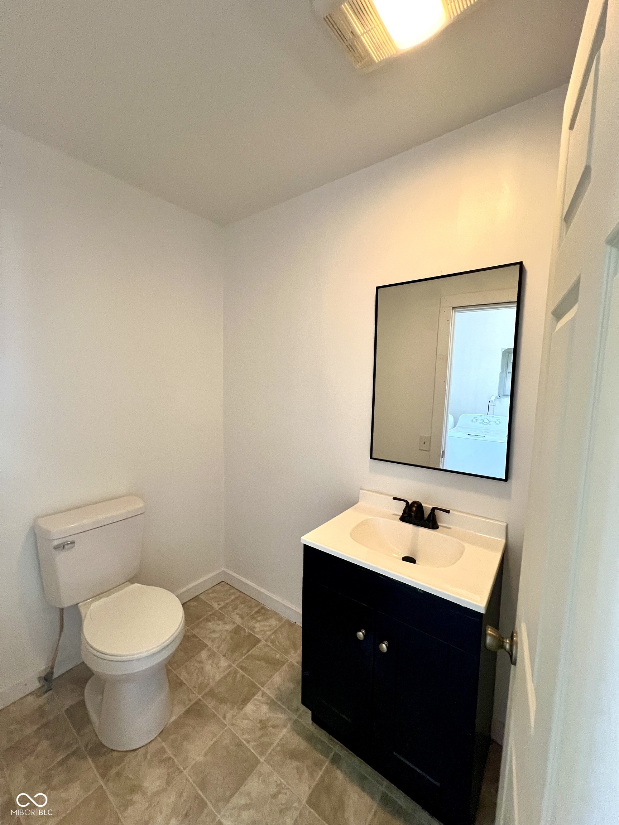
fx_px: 310
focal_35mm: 13
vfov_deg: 106.2
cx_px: 310
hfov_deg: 89.9
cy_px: 412
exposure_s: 1/60
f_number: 1.8
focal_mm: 1.57
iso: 400
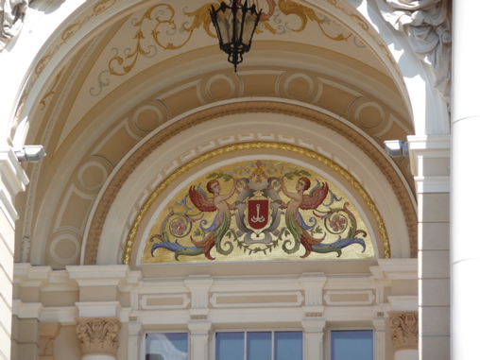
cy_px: 180
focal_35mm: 238
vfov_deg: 6.2
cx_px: 240
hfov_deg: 8.3
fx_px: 3300
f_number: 4.9
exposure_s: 1/320
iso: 100
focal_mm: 40.9
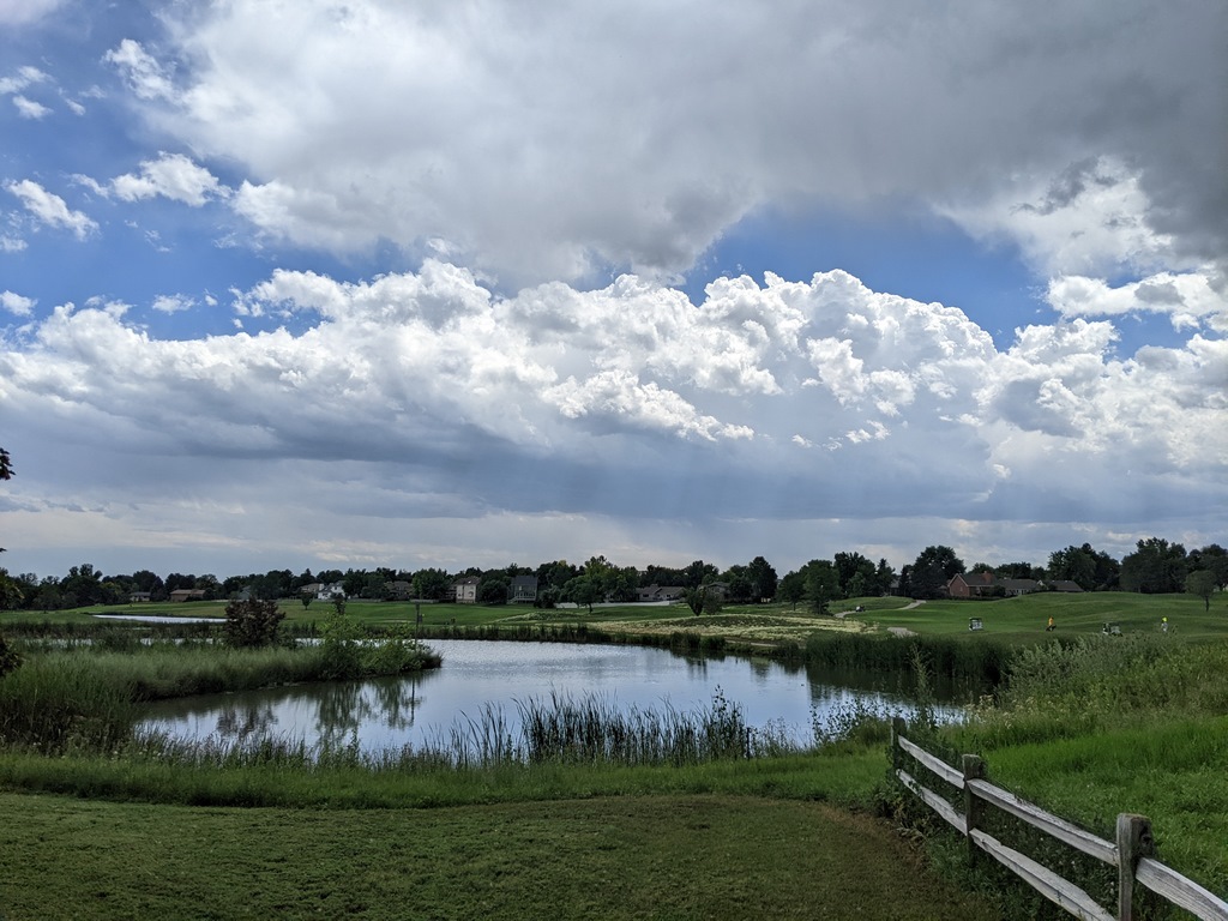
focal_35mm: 27
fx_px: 958
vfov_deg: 51.4
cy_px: 460
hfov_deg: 65.3
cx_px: 614
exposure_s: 1/4695
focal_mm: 4.44
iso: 61
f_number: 1.8
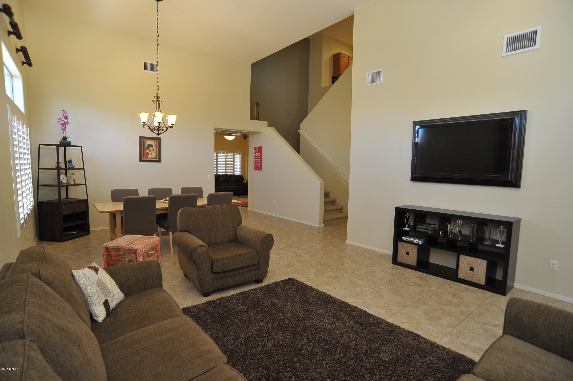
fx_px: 286
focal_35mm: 18
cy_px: 190
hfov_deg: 90.0
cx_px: 286
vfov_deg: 67.3
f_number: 5.6
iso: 640
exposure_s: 1/30
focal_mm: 18
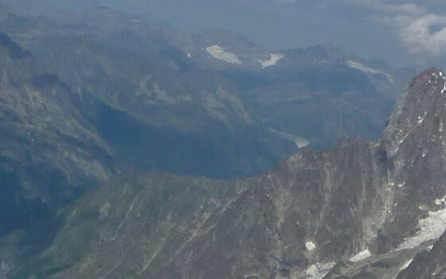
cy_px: 587
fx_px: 1374
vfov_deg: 10.5
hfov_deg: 18.4
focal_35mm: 113
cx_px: 185
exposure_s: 1/1000
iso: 80
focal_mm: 4.1
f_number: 5.6
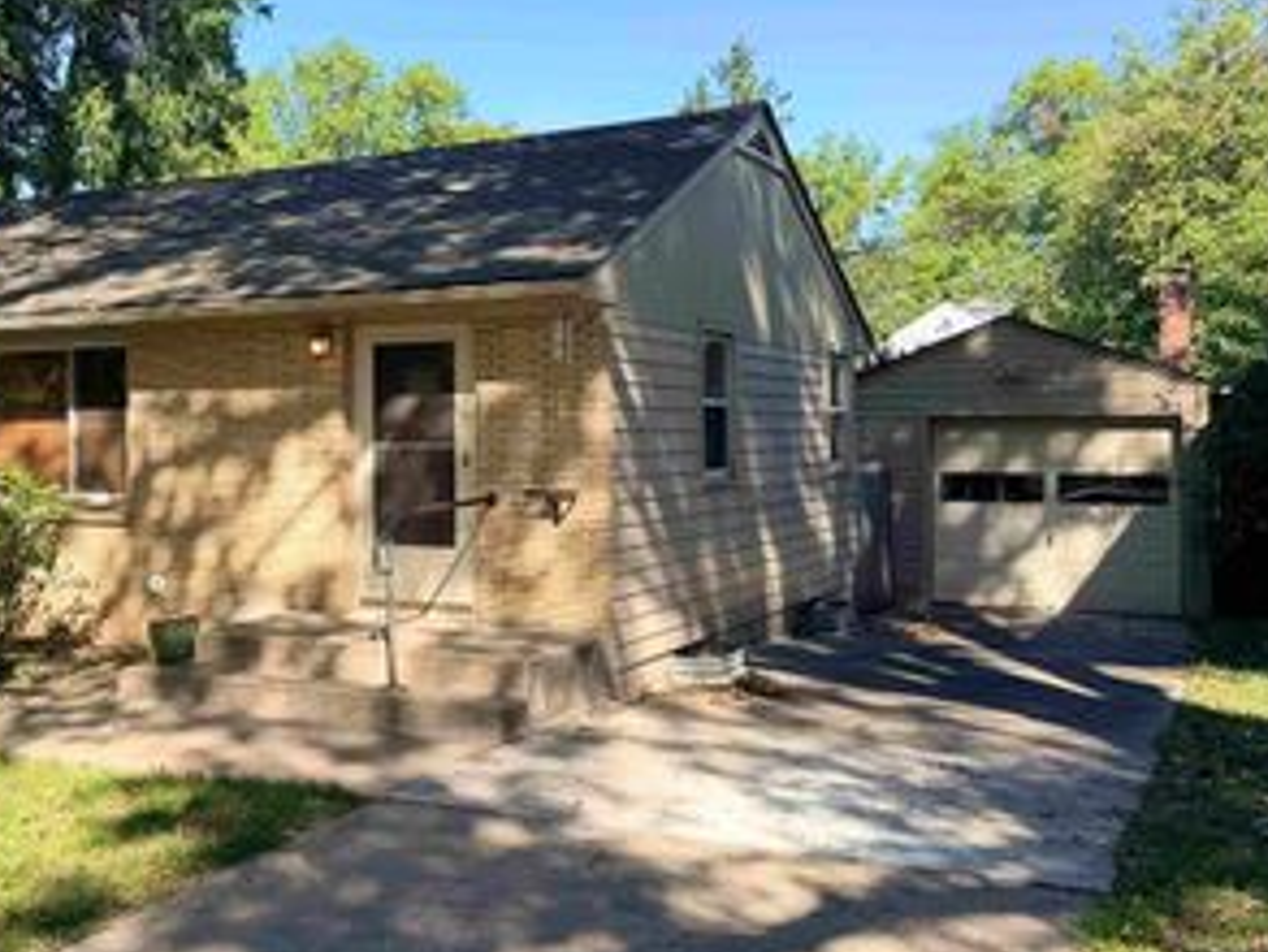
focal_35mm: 41
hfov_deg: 43.6
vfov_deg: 35.1
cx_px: 255
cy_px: 413
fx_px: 1502
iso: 80
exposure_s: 1/1618
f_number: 1.78
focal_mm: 6.76
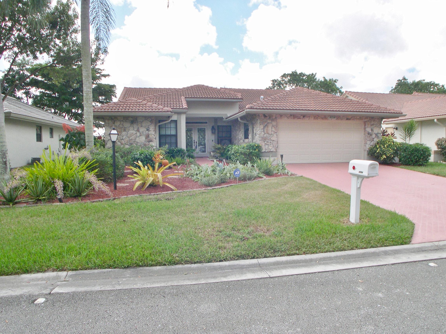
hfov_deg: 49.0
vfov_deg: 37.7
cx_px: 223
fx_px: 490
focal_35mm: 38
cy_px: 167
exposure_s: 1/123
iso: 100
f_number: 7.6
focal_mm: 8
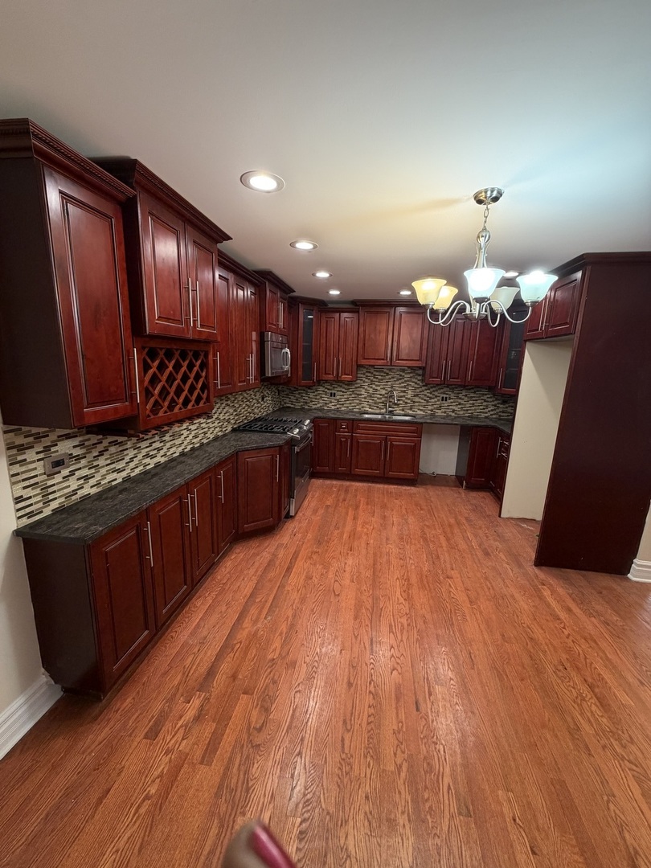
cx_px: 326
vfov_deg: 102.1
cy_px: 434
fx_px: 351
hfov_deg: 85.7
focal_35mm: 14
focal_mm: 2.22
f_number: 2.2
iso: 200
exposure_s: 1/60
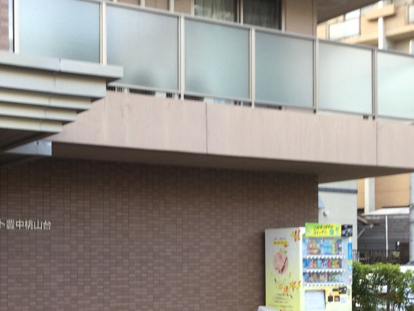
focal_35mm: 64
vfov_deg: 22.7
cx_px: 89
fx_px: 765
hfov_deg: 29.6
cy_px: 237
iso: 32
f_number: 2.4
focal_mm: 3.3
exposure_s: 1/60
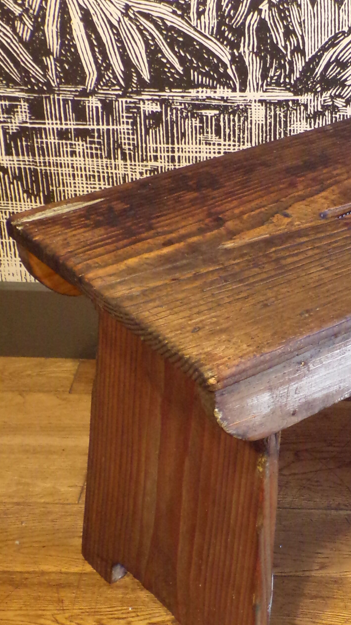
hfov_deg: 18.3
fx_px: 1059
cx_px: 353
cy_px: 326
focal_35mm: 64
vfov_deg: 32.8
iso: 400
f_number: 3.2
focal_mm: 5.8
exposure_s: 1/8
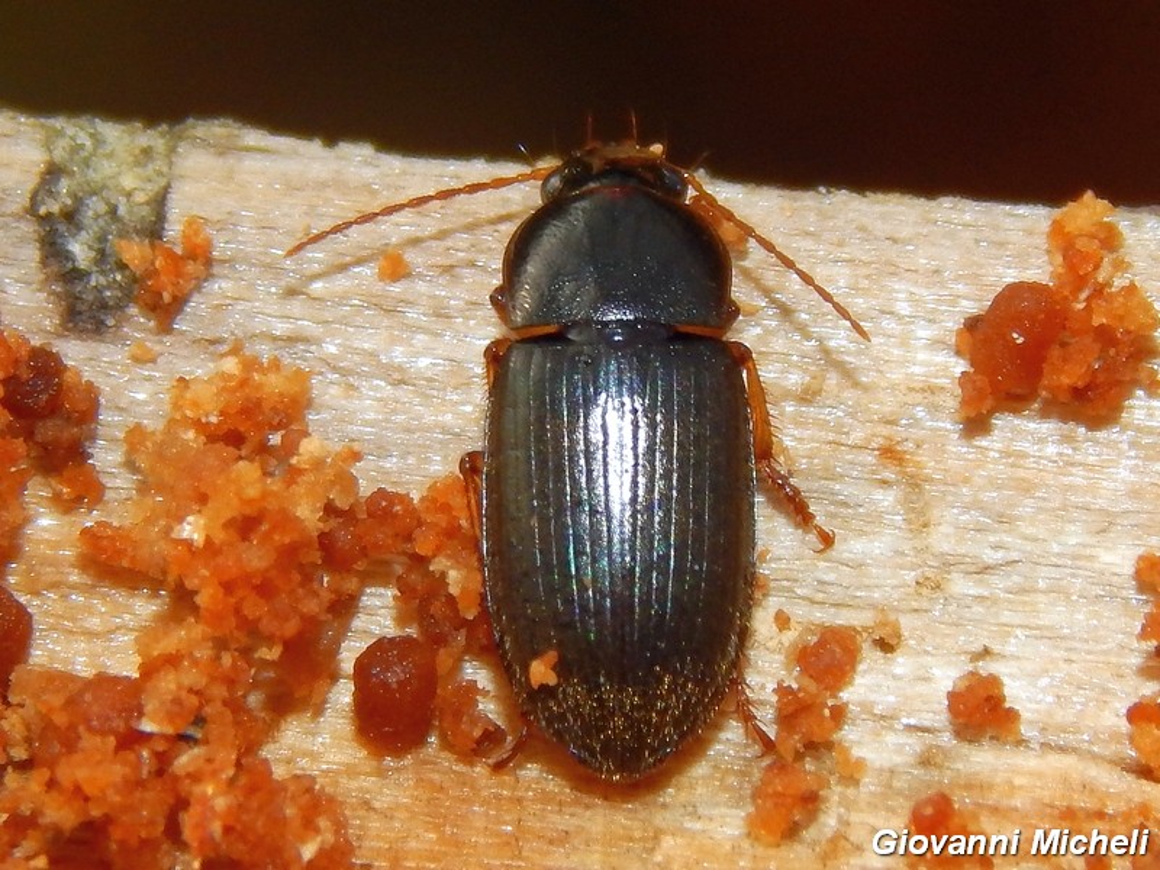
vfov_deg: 7.1
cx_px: 580
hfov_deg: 9.5
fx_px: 7004
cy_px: 435
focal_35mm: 209
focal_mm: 37.1
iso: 125
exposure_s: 1/60
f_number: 10.9
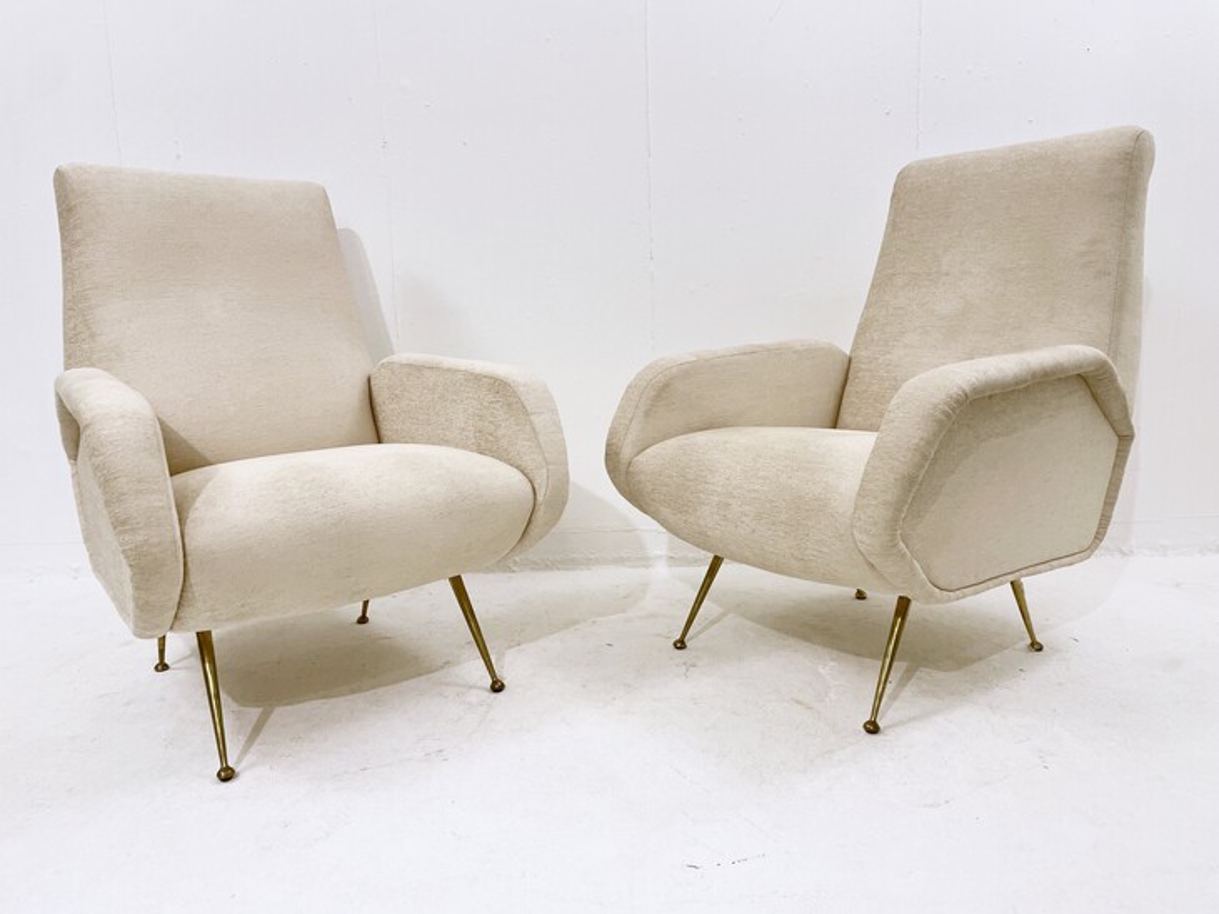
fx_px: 915
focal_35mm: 26
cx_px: 610
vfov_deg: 53.0
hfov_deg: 67.3
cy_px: 457
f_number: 1.6
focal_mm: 4.2
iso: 100
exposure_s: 1/100
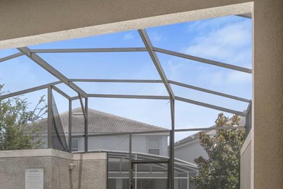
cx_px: 26
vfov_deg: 26.0
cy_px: 184
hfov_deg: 37.3
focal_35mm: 50
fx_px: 389
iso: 100
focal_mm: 11
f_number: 9
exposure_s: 1/5
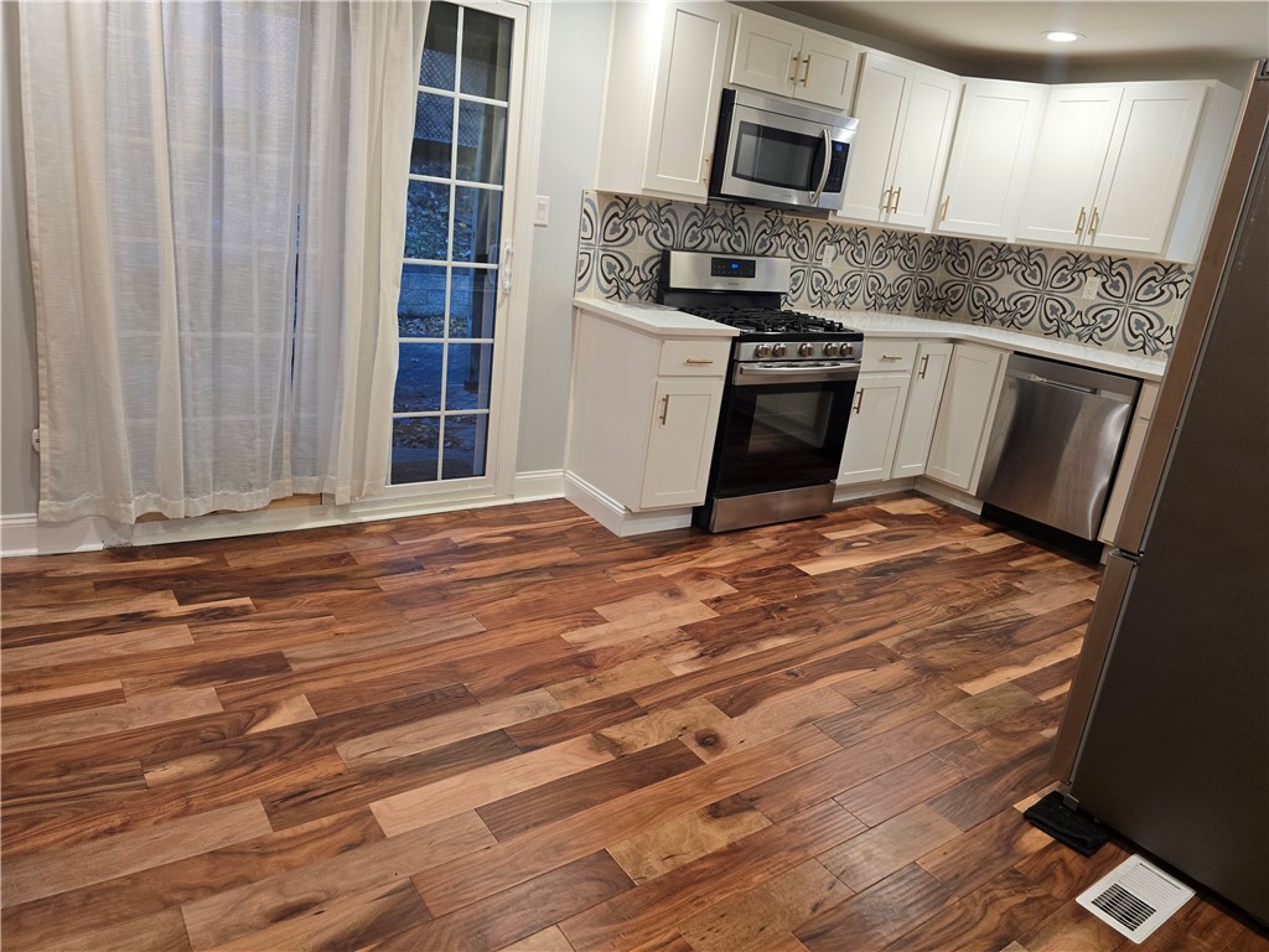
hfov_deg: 73.9
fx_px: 843
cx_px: 634
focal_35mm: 23
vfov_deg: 58.9
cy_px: 476
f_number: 1.7
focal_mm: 6.3
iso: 320
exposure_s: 1/120
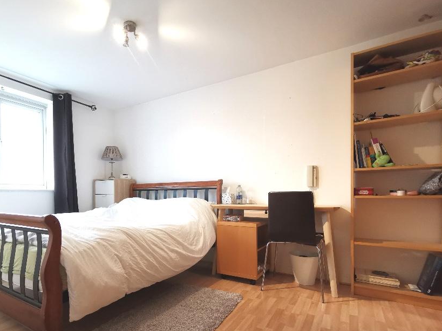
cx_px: 180
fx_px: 255
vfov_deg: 65.4
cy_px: 196
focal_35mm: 20
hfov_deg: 80.9
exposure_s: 1/50
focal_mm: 2.35
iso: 500
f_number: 2.2
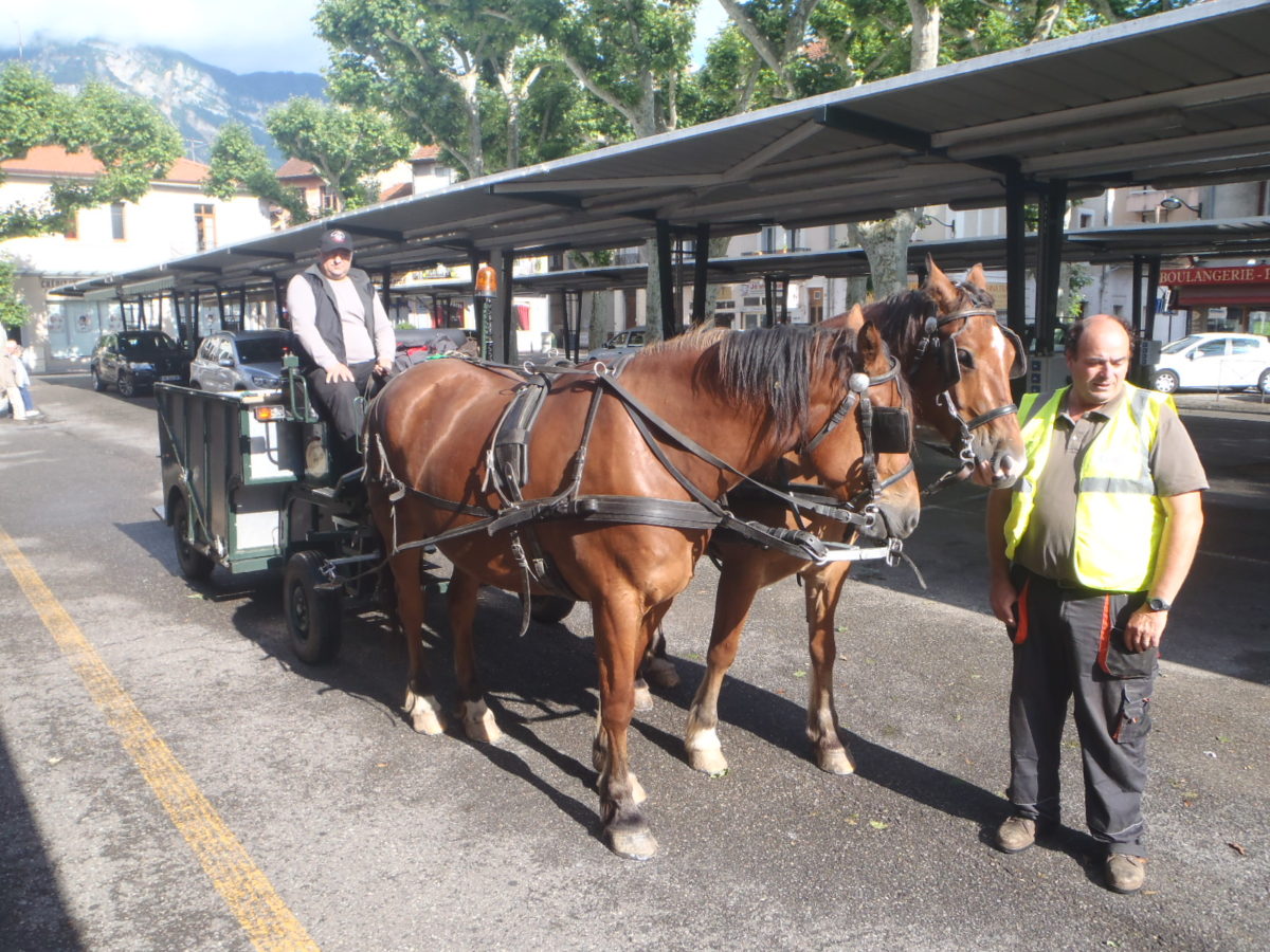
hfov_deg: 63.4
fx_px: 1027
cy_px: 476
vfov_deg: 49.7
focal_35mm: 28
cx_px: 635
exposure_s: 1/320
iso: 80
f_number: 3.5
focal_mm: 5
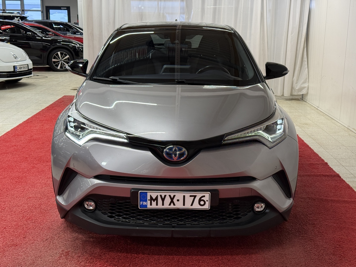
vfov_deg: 30.3
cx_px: 178
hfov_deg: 39.7
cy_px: 134
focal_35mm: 48
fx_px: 494
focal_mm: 6.76
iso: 125
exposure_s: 1/100
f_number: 1.78
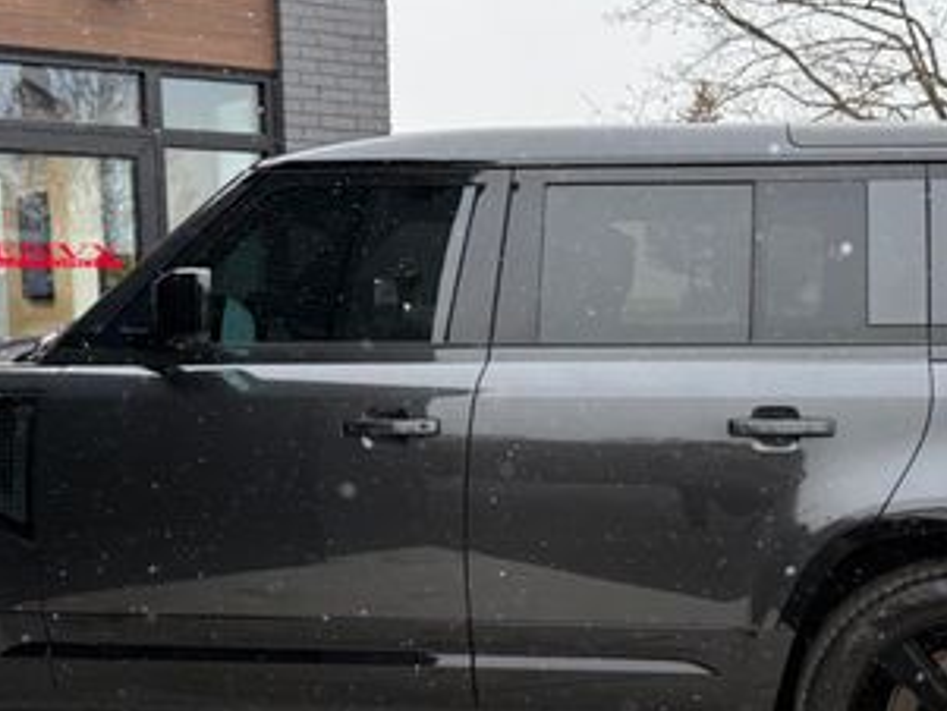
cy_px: 412
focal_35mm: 51
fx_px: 1396
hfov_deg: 37.4
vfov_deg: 28.5
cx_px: 525
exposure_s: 1/361
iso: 80
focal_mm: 6.76
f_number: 1.78
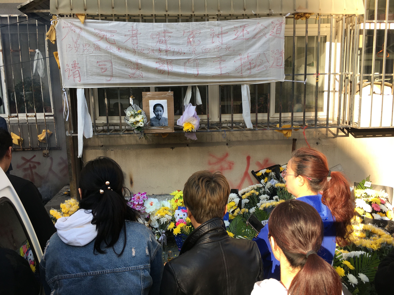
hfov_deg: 61.7
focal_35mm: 29
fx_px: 330
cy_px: 148
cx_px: 197
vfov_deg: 48.2
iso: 25
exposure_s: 1/278
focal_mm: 4.15
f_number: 2.2
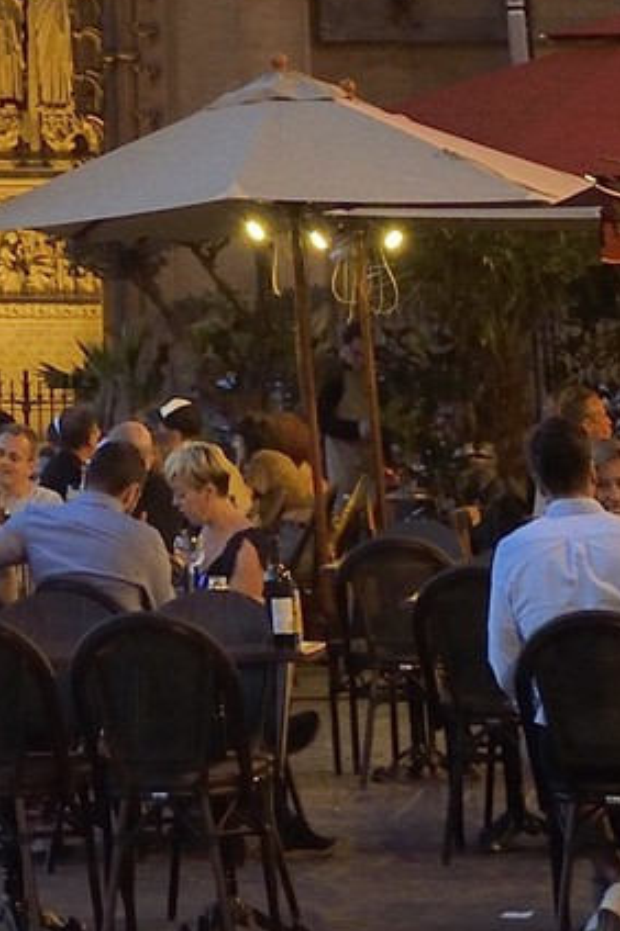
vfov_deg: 8.8
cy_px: -1556
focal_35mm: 204
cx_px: -460
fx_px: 5278
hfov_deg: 6.6
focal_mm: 36
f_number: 5.6
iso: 800
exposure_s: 1/13
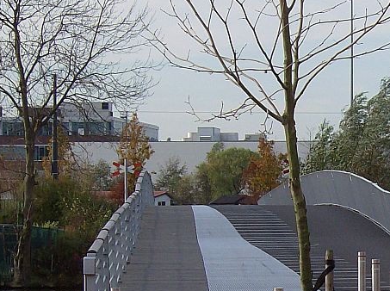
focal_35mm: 192
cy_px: 203
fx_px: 2159
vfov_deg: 7.7
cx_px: 389
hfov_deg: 10.2
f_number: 6.9
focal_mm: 14.1
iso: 100
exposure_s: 1/248
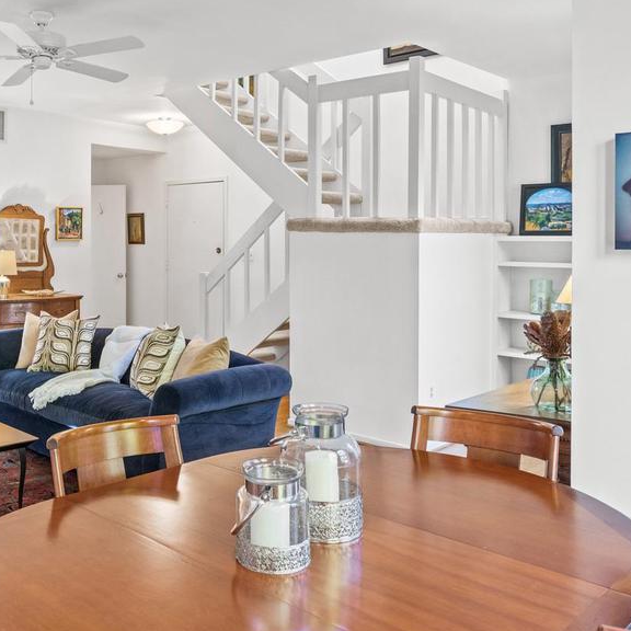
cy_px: 256
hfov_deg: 47.2
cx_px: 183
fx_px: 701
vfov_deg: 48.2
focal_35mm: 34
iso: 1250
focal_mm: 16
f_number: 4
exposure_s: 1/10
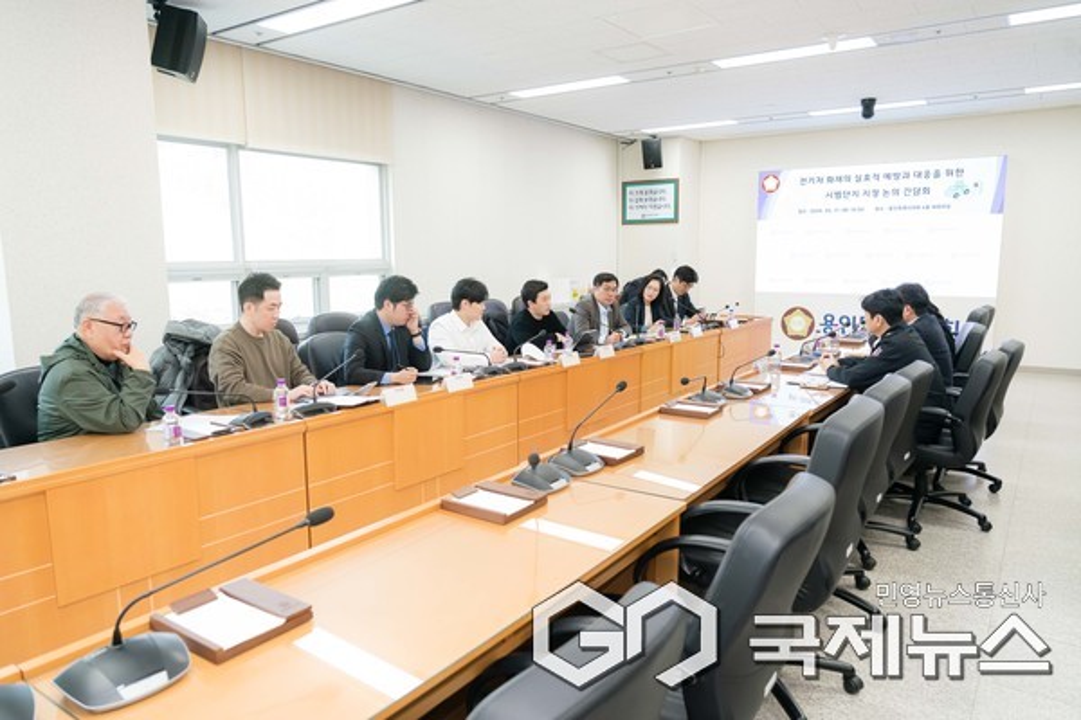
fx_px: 721
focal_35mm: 24
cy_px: 360
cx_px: 540
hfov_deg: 73.7
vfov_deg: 53.1
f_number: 4
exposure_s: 1/250
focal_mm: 24
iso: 4000
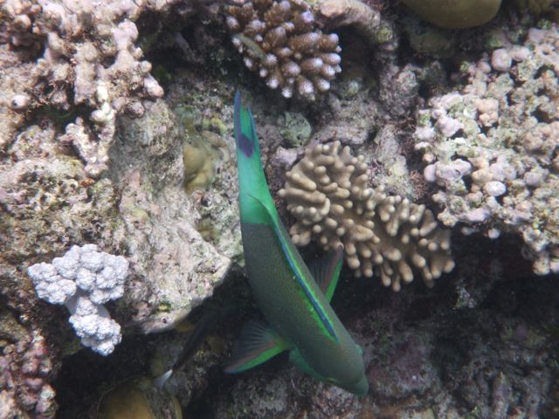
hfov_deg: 27.4
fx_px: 1147
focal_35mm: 71
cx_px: 280
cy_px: 210
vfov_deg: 20.7
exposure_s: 1/160
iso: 100
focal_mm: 12.6
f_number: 5.4
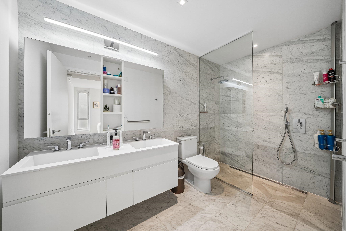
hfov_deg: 112.6
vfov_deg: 90.0
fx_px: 115
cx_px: 173
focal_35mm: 12
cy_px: 116
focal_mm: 12
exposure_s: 1/30
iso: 400
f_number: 9
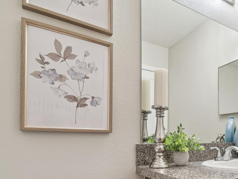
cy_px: 139
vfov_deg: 48.9
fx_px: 186
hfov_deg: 60.5
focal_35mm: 27
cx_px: 187
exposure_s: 2.5
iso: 100
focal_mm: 10
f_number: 7.1
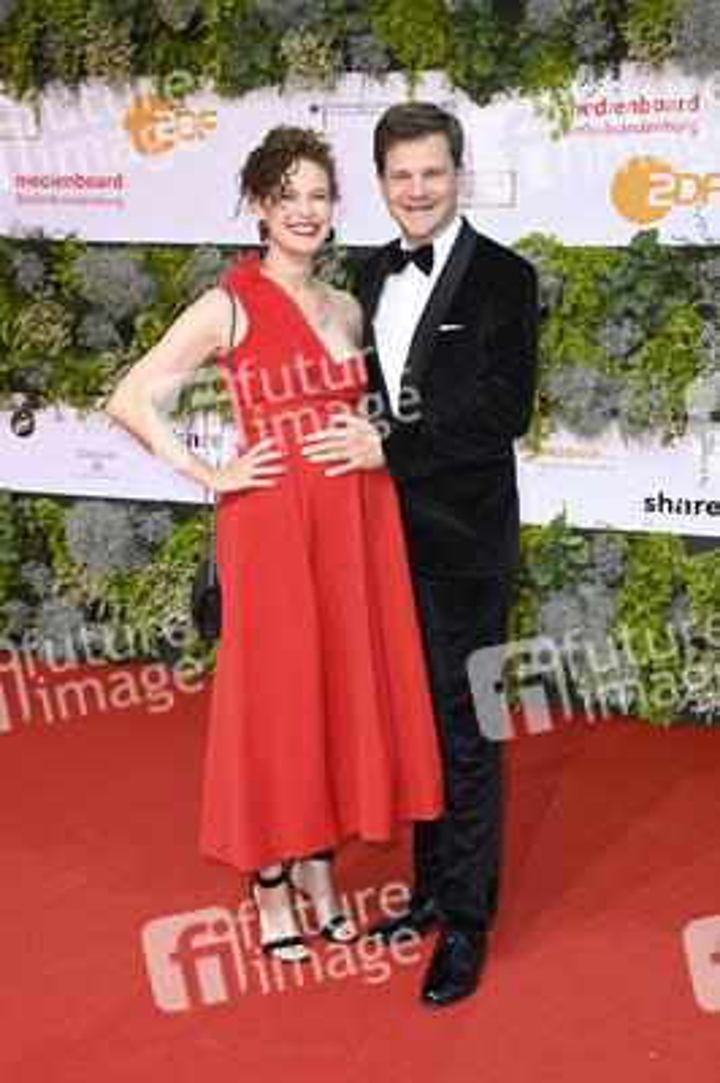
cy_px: 542
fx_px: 1653
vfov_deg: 36.3
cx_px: 360
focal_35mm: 55
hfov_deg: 24.6
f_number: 6.3
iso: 400
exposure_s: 1/250
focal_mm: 55
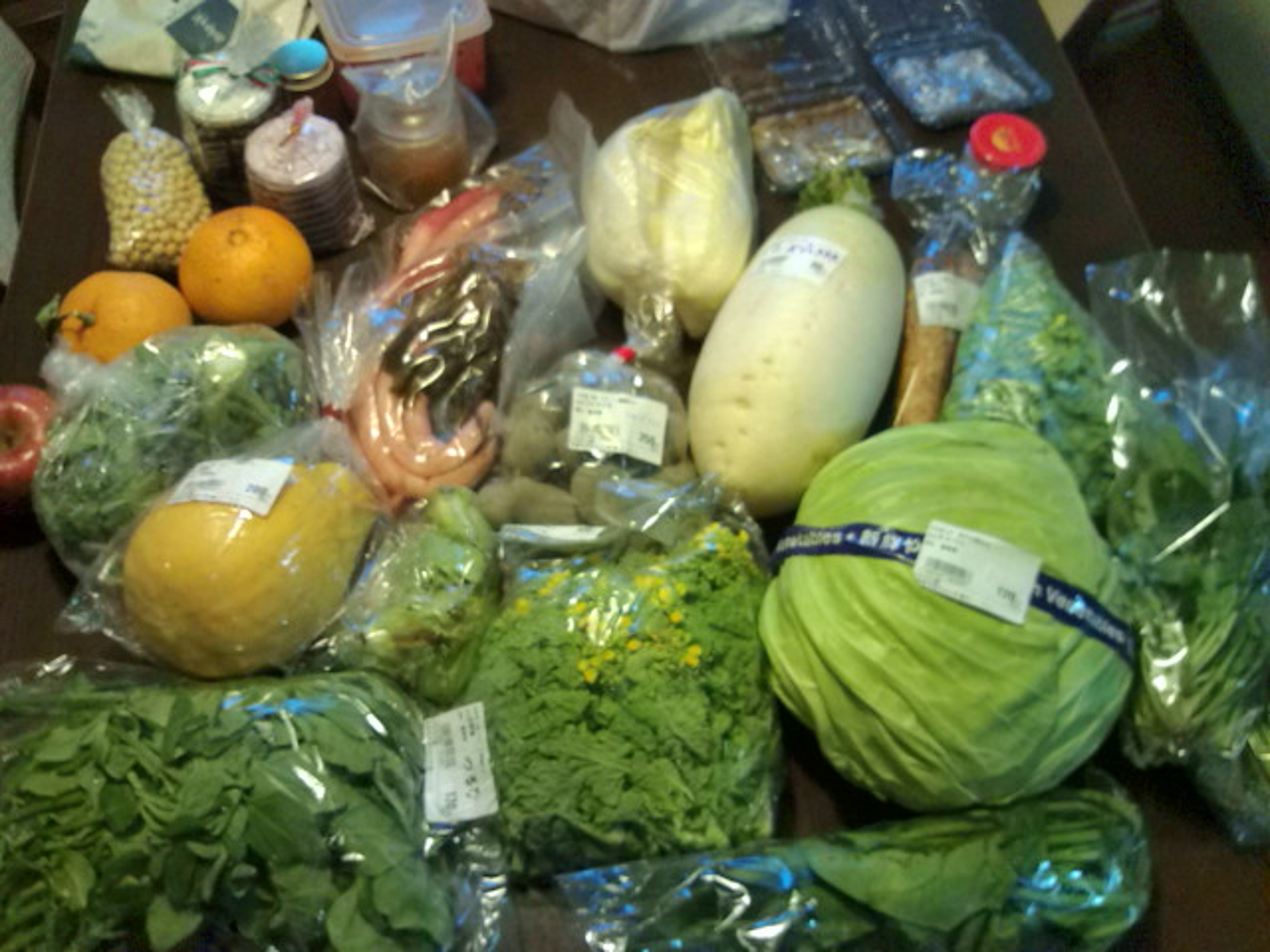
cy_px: 476
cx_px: 635
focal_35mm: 32
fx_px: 1174
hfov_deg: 56.8
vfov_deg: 44.2
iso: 102
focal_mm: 3.3
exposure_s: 1/10.3
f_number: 2.8
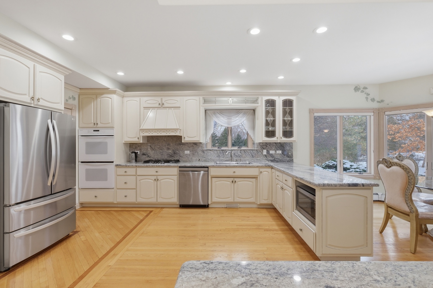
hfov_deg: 100.4
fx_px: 180
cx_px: 216
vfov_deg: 77.3
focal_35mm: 15
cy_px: 144
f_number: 8
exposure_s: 1/480
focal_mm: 10
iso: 800
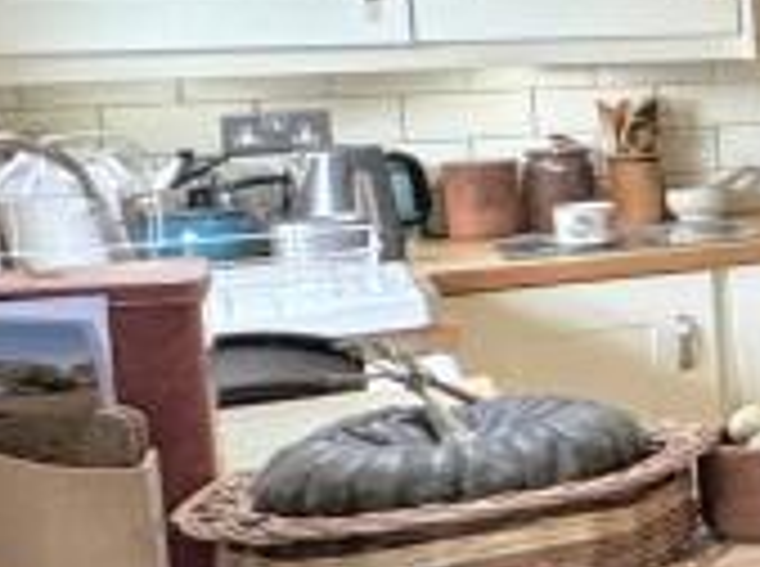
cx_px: 2284
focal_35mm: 85
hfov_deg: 11.5
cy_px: 112
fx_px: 1862
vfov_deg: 17.2
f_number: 2.2
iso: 200
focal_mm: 2.22
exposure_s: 1/100
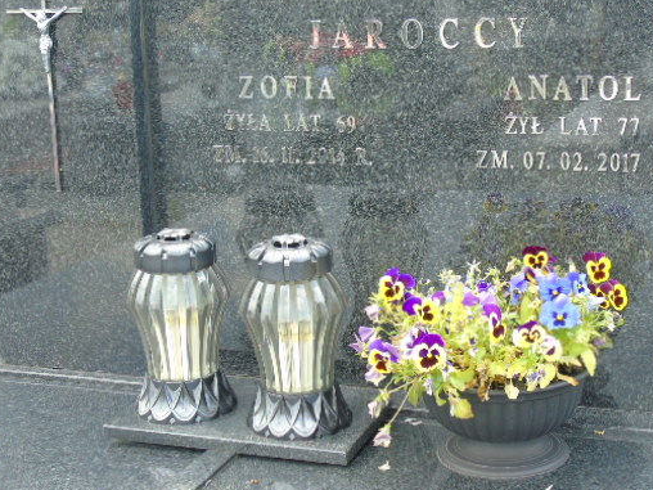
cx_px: 359
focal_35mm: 68
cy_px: 210
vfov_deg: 21.6
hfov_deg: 28.5
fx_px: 1283
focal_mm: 9.6
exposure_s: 1/50
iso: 80
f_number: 4.3
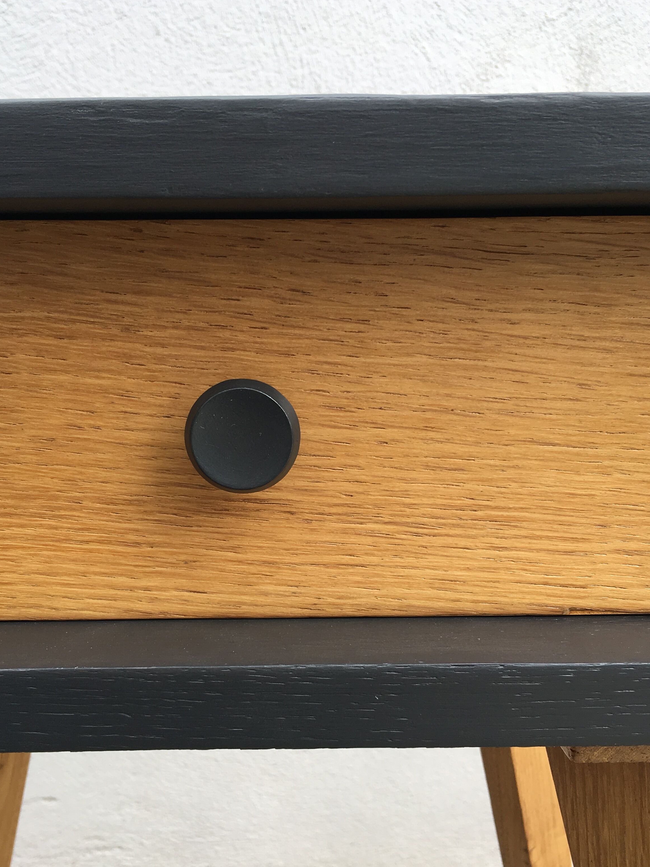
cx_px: 271
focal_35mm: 38
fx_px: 951
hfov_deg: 37.6
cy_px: 525
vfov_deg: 48.6
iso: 25
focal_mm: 4.15
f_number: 2.2
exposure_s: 1/159
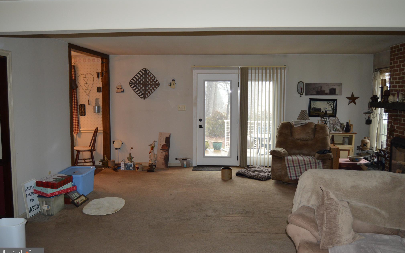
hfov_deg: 63.7
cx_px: 206
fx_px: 326
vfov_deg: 42.5
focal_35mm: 30
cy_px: 125
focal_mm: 19
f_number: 3.5
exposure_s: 1/60
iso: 720
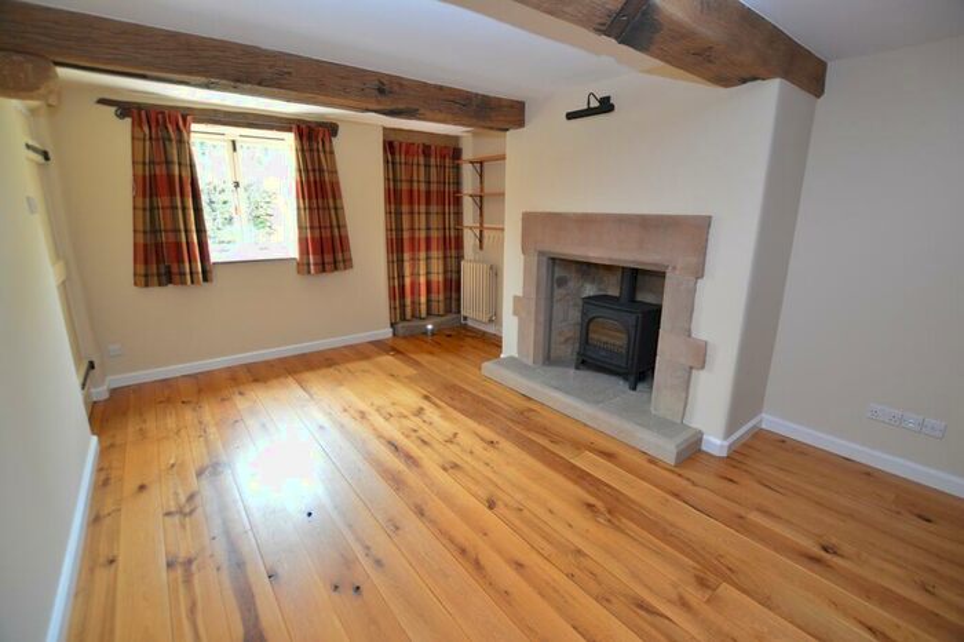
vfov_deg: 77.3
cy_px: 321
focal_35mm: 15
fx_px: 401
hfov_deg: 100.4
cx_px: 482
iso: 560
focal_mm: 10
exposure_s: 1/60
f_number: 3.5
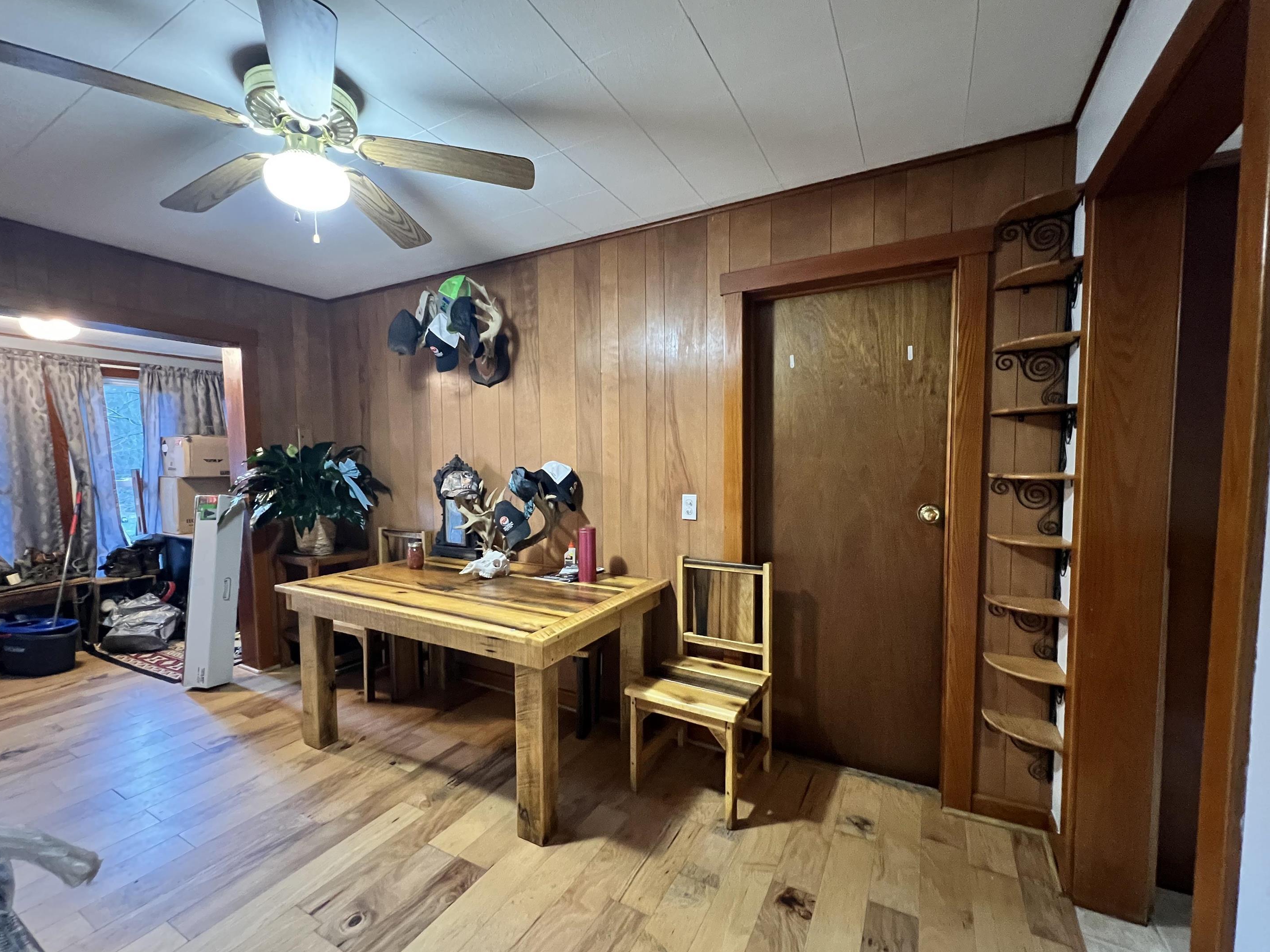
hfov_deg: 102.1
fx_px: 514
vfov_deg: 85.6
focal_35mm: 14
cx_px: 629
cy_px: 497
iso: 800
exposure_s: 1/40
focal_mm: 1.57
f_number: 1.8
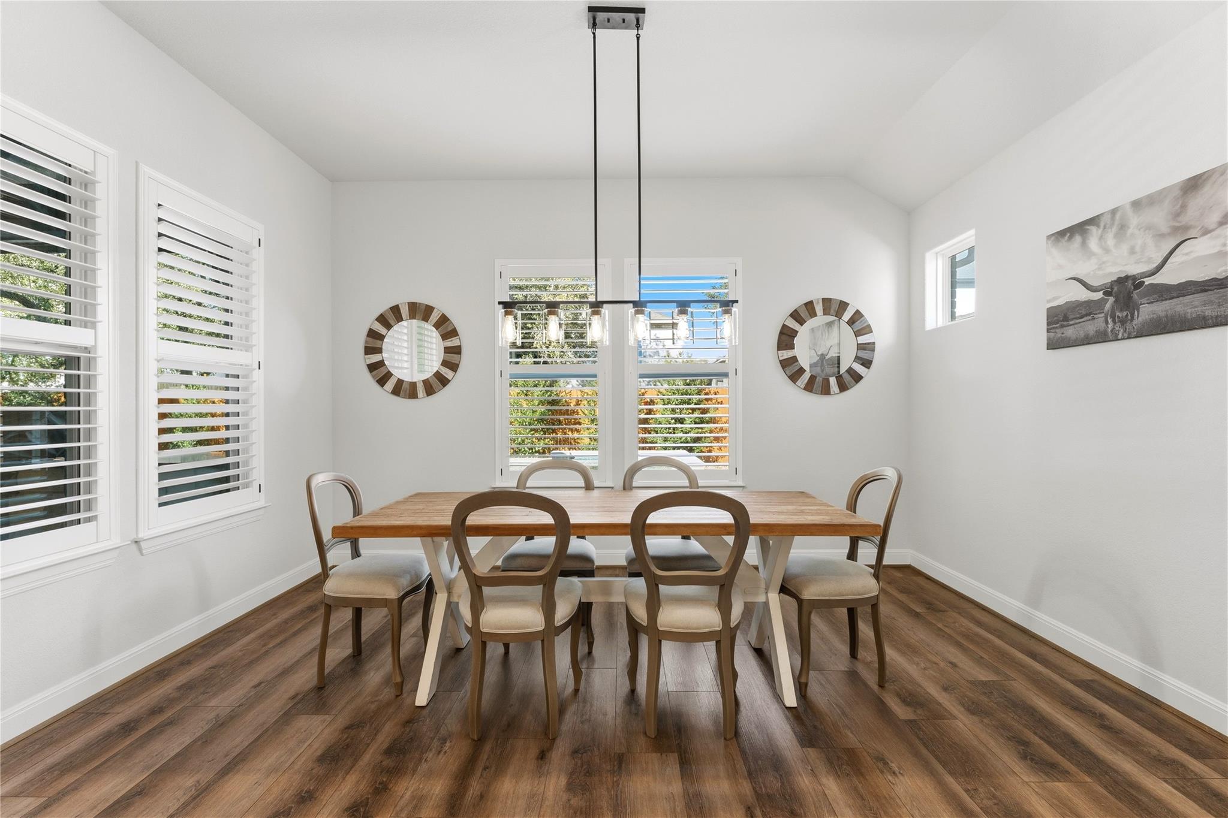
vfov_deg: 73.1
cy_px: 409
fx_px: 553
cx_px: 614
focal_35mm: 16
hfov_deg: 96.0
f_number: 9
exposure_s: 1/100
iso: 400
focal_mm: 16.2
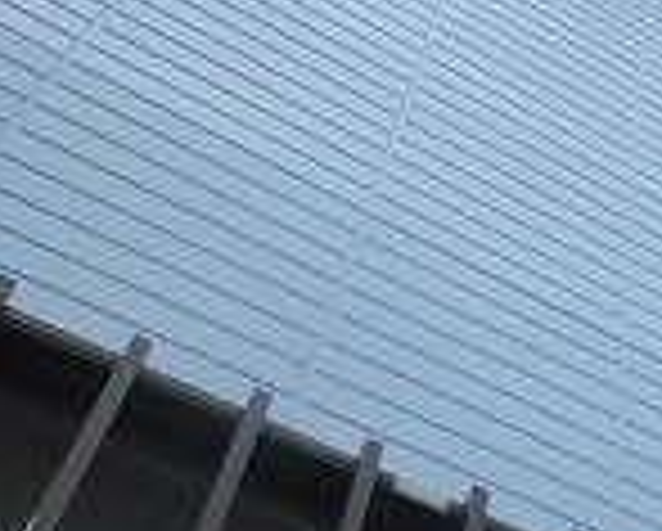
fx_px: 1628
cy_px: 569
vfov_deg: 17.9
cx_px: 1045
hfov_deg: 19.5
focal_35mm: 83
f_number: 8.72
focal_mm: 4.5
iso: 64
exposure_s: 1/125
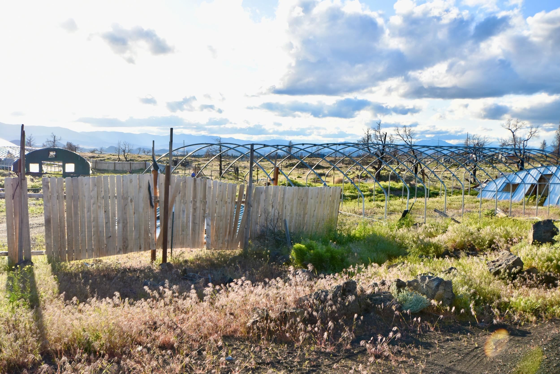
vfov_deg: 36.9
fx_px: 560
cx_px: 280
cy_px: 187
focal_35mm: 36
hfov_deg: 53.1
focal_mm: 24
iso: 200
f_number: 7.1
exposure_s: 1/250
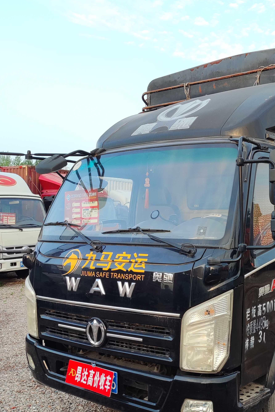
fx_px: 447
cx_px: 227
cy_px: 216
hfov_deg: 33.1
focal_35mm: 39
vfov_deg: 49.5
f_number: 1.79
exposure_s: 1/103
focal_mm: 4.71
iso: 50
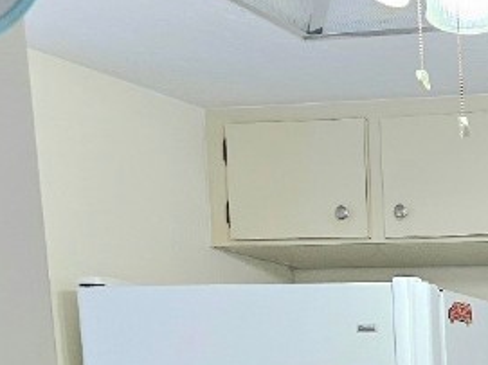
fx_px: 1226
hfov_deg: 19.3
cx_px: 760
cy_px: 672
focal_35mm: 87
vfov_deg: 14.7
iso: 160
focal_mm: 6.3
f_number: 1.7
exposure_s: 1/120
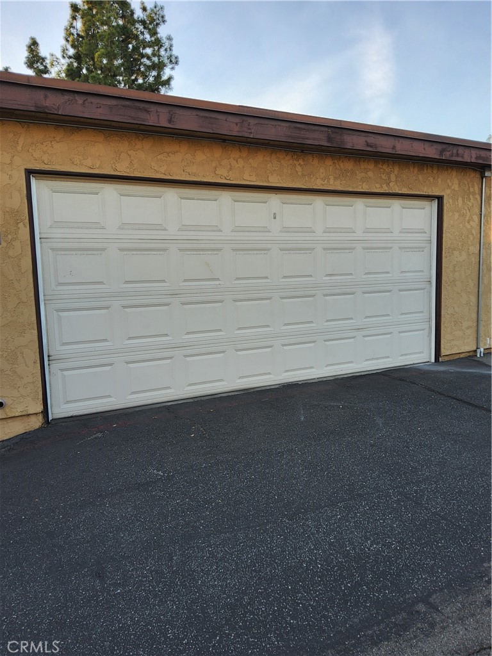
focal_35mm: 25
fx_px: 474
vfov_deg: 69.4
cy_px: 328
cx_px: 246
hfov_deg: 54.9
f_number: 2
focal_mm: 3.08
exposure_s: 1/163
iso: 32
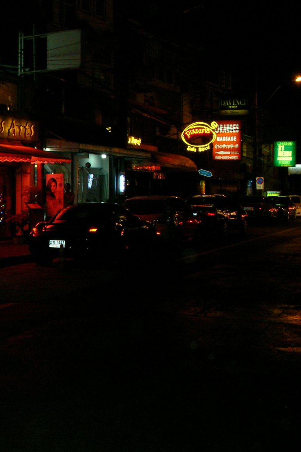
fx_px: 690
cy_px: 220
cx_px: -2
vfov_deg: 36.3
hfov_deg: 23.5
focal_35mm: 55
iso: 200
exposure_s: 1/30
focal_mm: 5.8
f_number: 3.5
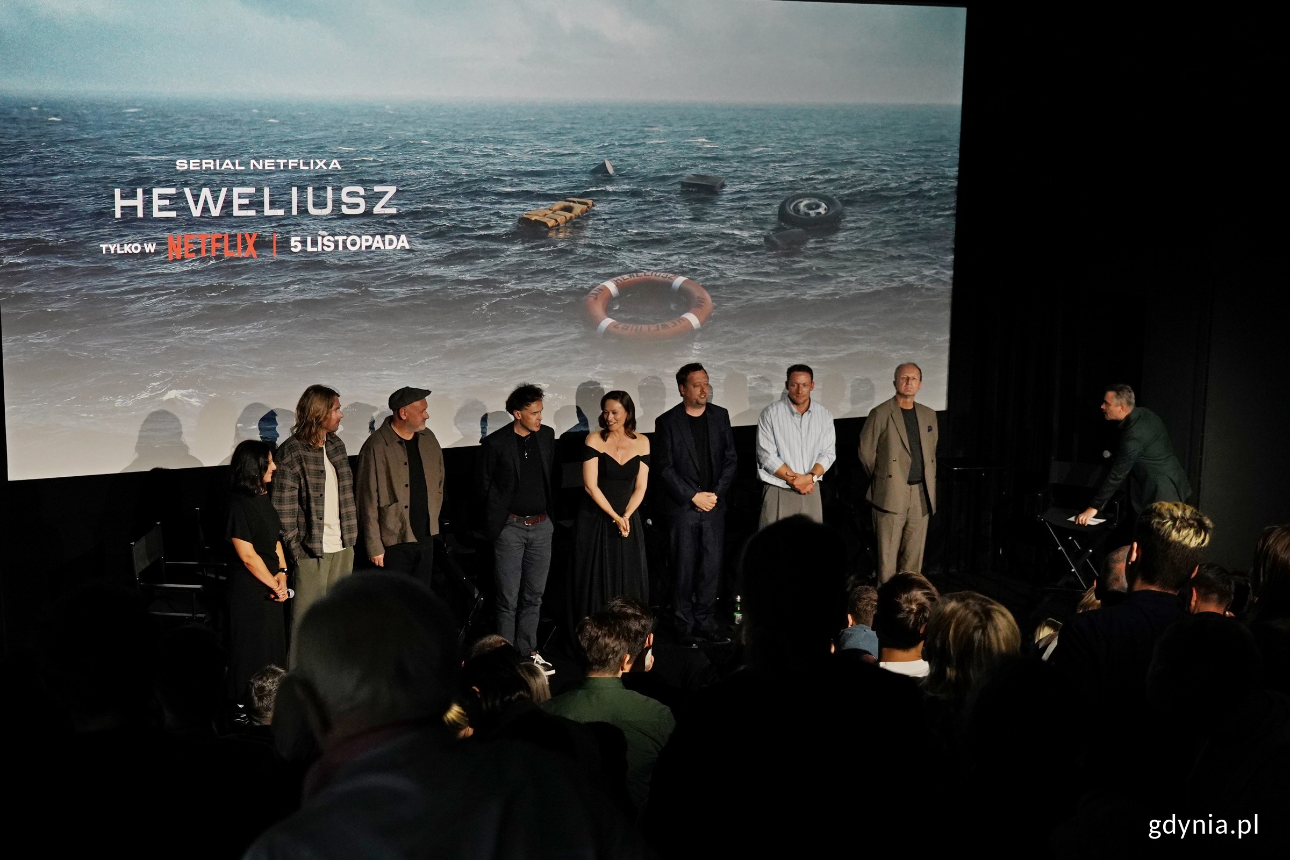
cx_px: 645
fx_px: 1684
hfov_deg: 41.9
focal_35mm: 47
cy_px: 430
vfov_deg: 28.6
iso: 4000
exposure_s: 1/125
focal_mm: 47
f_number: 4
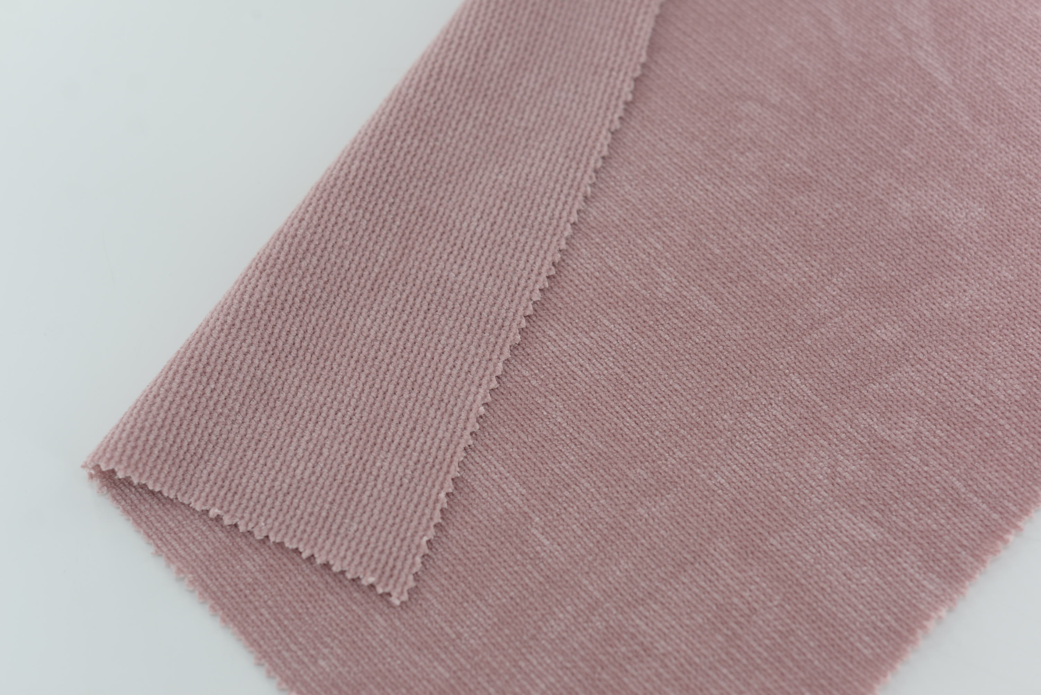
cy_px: 348
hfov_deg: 39.6
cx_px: 520
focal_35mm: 50
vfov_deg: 27.0
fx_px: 1446
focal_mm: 50
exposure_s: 1/200
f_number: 3.5
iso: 100
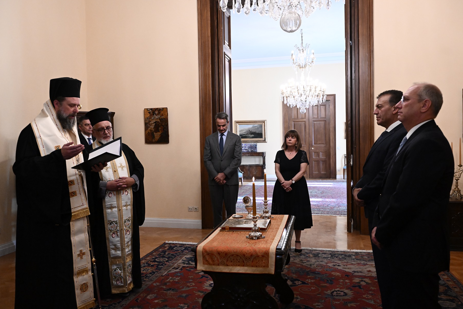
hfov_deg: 63.7
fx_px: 373
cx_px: 235
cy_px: 153
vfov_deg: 45.0
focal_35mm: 29
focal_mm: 28
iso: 6400
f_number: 4.5
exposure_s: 1/400
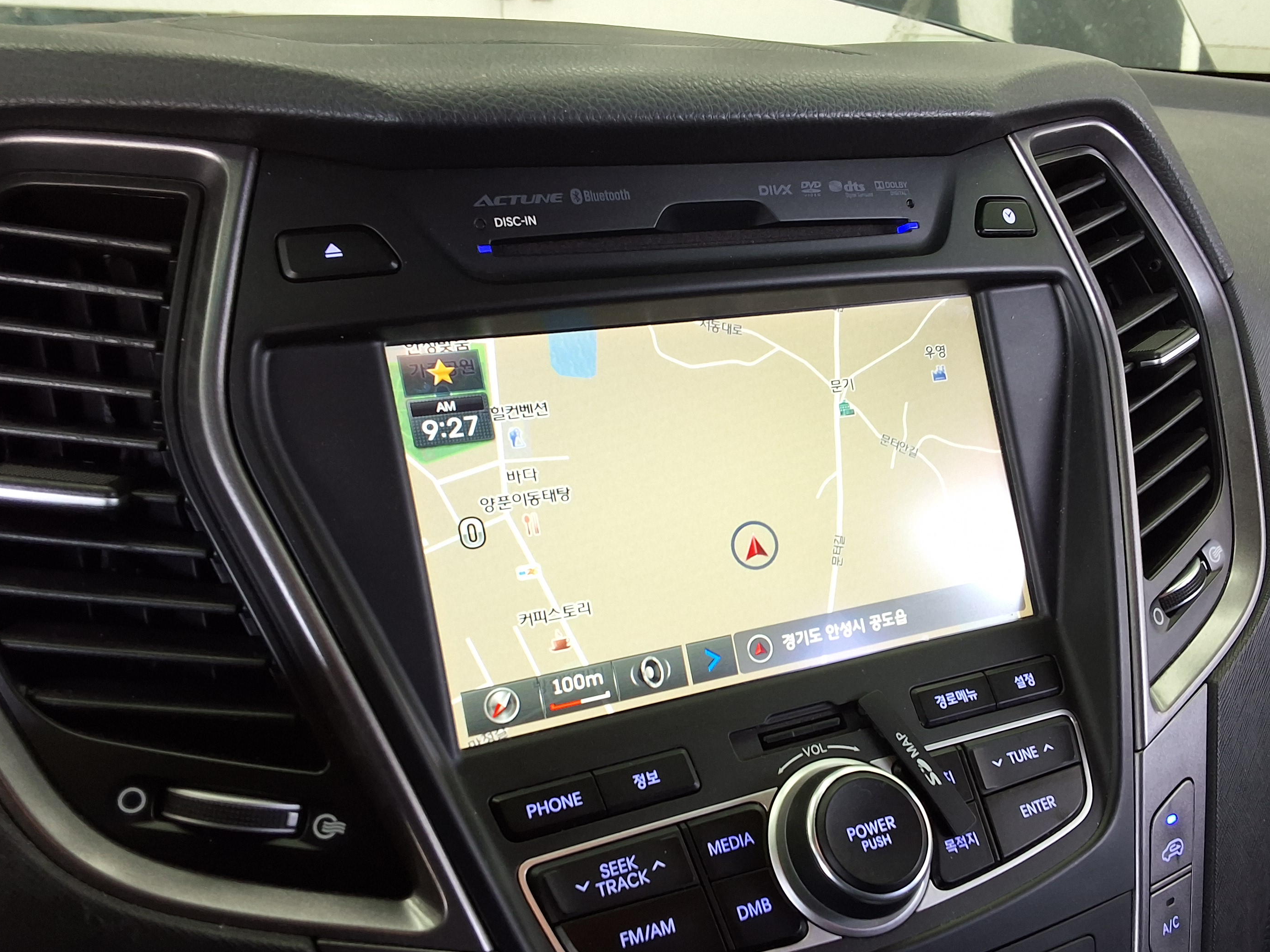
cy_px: 525
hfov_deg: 55.1
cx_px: 743
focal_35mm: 33
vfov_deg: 42.9
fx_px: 1211
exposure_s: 1/40
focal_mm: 2.91
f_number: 1.9
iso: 50
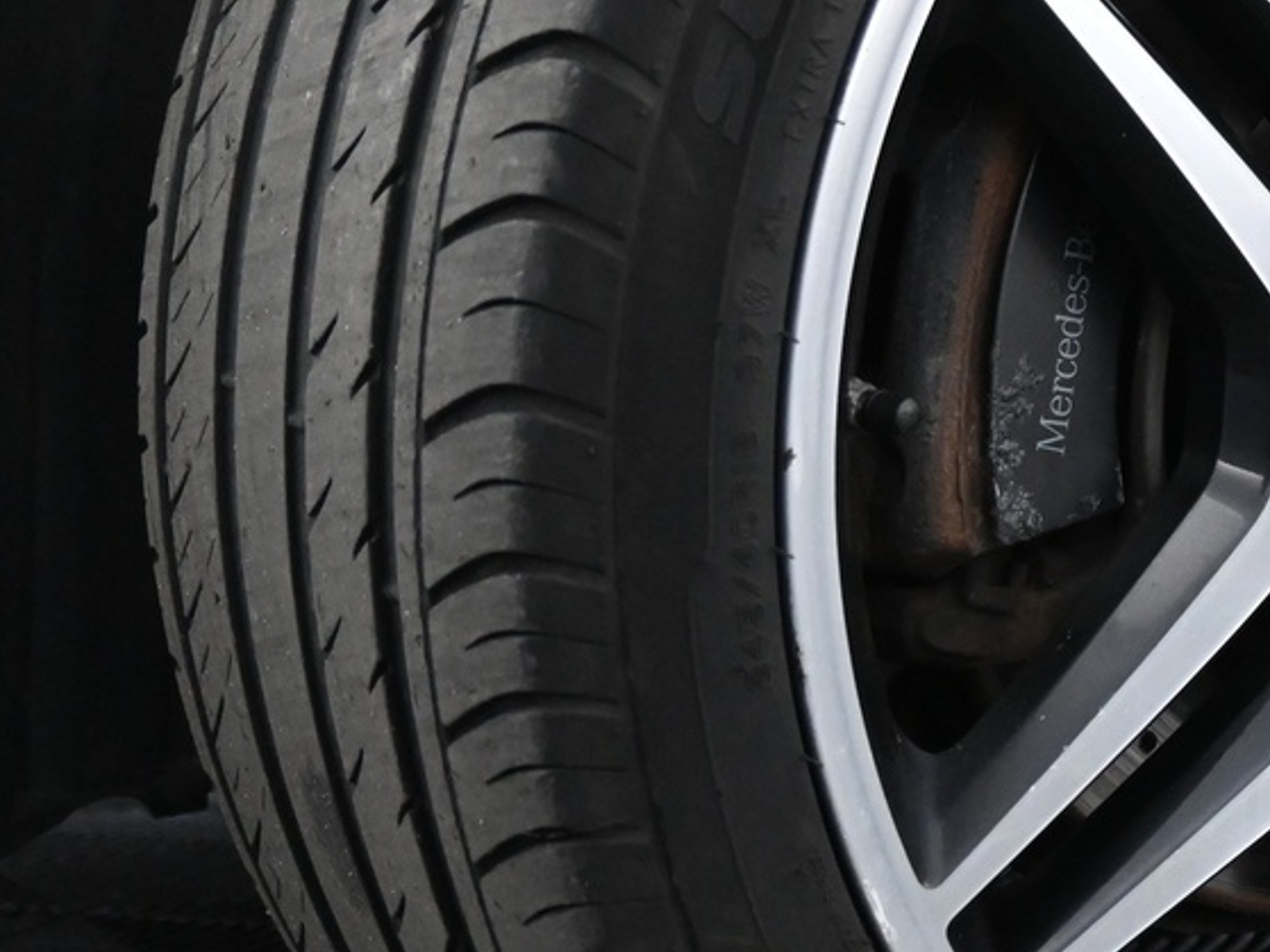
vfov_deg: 16.0
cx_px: 1243
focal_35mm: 92
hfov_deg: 20.7
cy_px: 341
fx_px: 3375
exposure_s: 1/40
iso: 2800
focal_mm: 22
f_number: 4
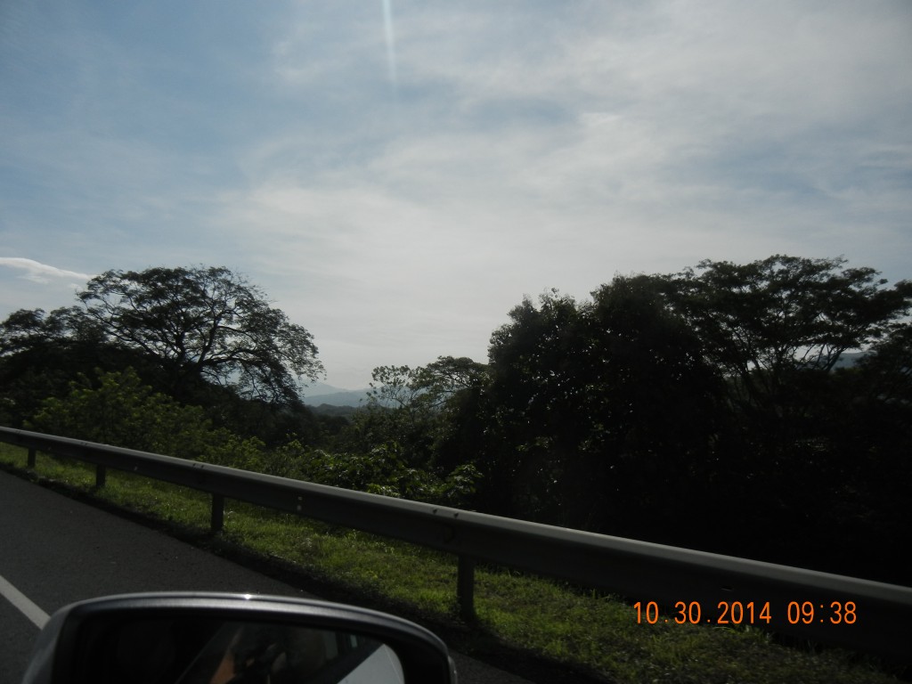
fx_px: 790
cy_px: 342
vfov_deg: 46.8
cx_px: 456
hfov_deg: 60.0
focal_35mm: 30
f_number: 7
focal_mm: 5.4
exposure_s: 1/1424
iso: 160
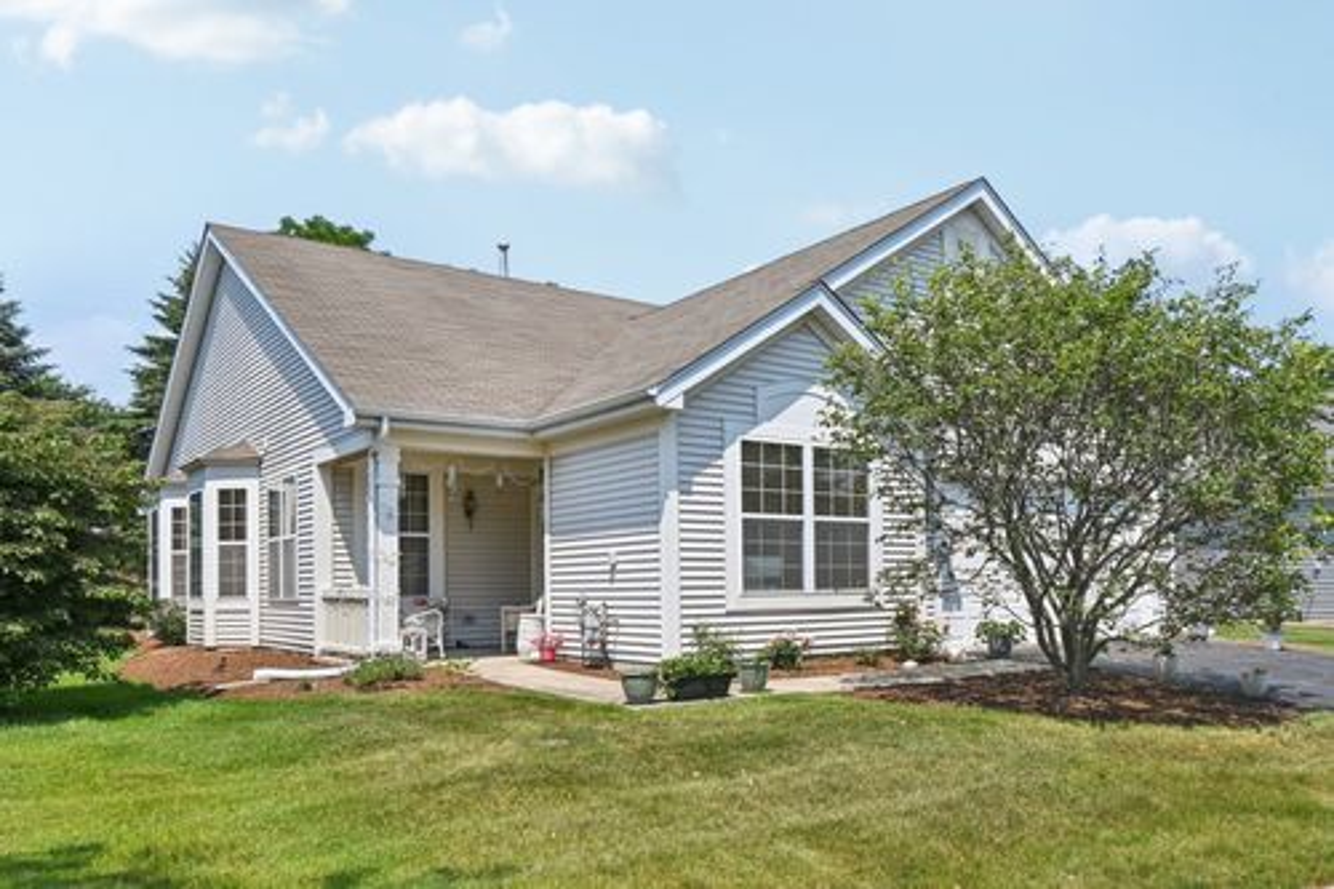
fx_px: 704
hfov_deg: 86.9
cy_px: 444
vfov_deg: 64.5
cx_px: 667
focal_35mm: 19
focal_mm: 13
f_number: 7.1
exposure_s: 1/320
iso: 100
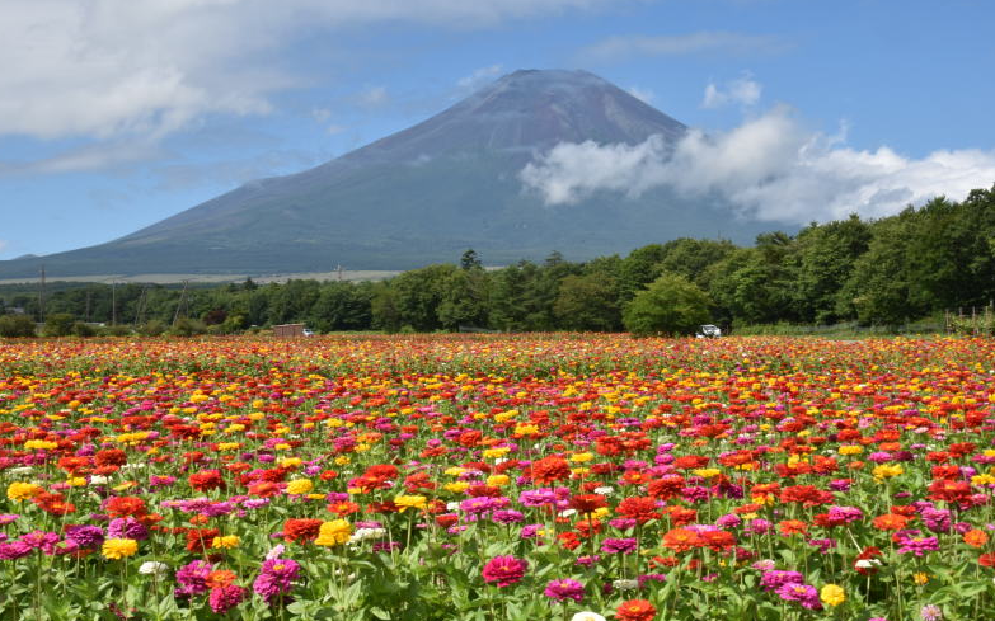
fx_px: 1356
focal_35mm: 50
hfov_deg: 40.3
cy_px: 335
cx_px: 493
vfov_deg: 25.8
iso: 100
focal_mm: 32
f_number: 22
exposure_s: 1/40
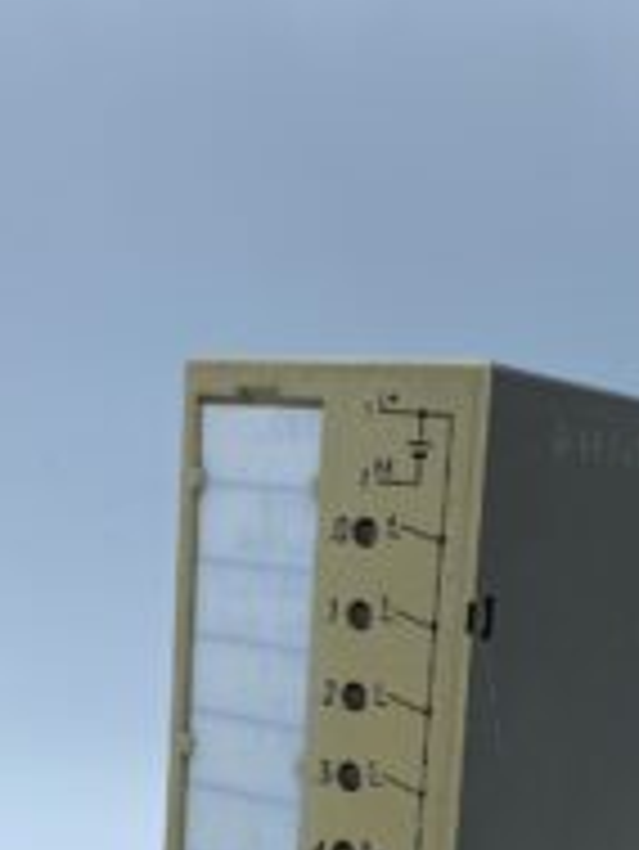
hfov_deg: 26.5
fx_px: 1352
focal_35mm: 55
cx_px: 418
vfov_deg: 33.5
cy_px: 720
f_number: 1.8
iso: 32
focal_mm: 4.25
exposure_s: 1/1300
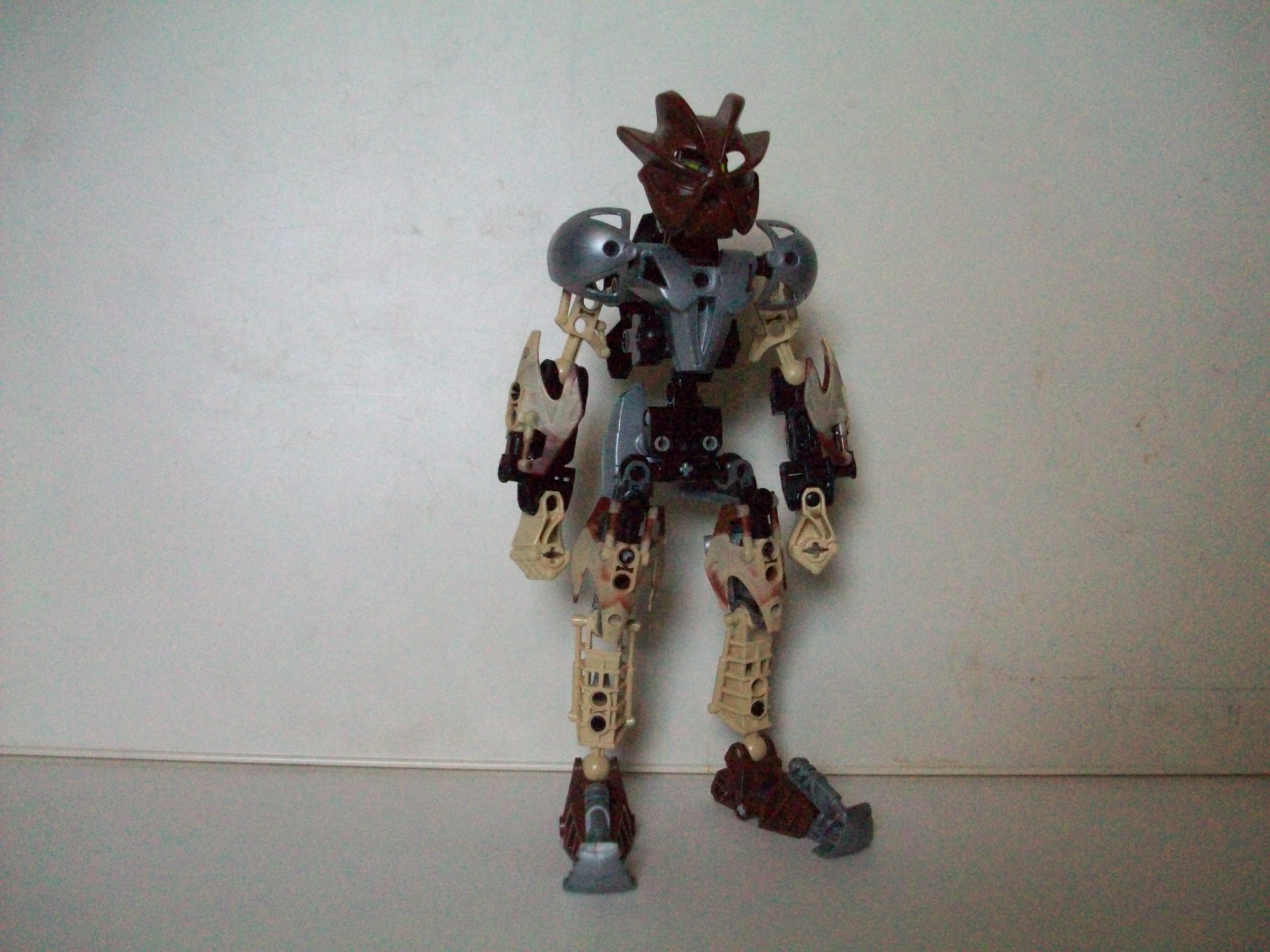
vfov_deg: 41.8
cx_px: 635
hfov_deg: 54.0
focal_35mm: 34
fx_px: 1247
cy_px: 476
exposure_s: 1/125
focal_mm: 5.7
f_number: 2.8
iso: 549
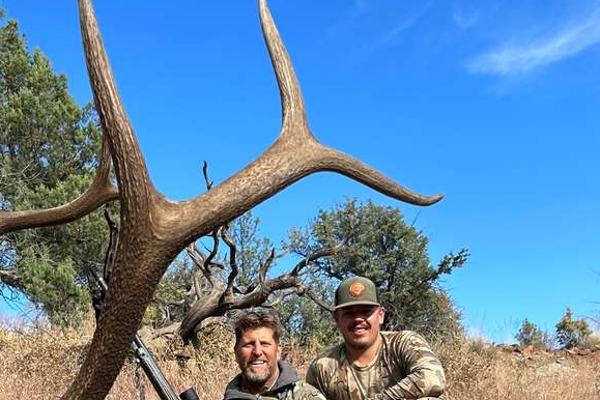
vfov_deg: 23.4
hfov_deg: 35.3
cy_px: 378
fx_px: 933
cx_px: 197
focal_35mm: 56
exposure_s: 1/1224
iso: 50
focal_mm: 5.7
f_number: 1.5
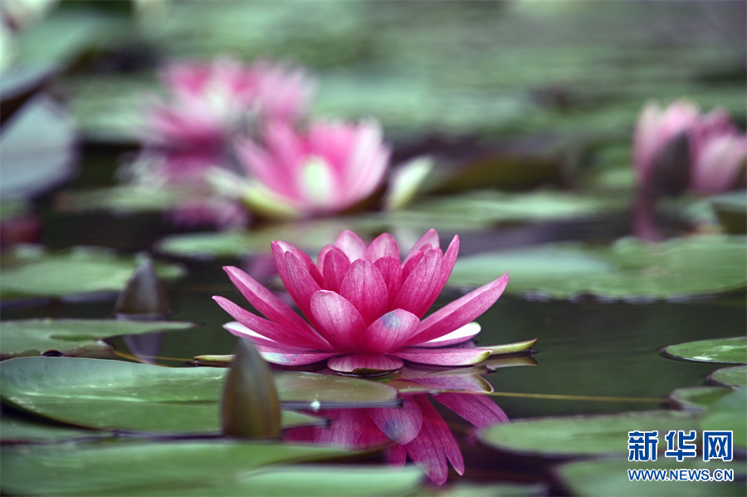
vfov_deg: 6.9
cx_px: 374
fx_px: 4145
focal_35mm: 200
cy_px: 248
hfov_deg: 10.3
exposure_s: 1/200
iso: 900
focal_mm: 200
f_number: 5.6
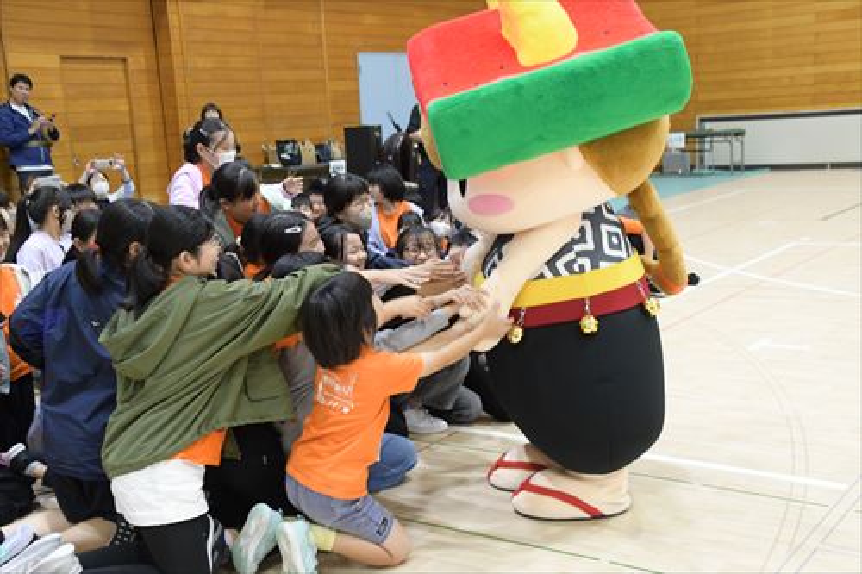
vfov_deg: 29.8
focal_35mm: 45
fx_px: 1077
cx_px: 431
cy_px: 287
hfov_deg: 43.6
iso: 2000
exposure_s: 1/100
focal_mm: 30
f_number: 5
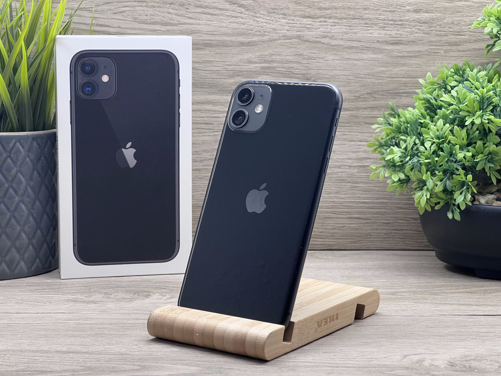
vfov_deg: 19.1
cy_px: 188
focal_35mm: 77
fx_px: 1114
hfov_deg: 25.3
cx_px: 250
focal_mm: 9
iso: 100
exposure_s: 1/100
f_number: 2.8
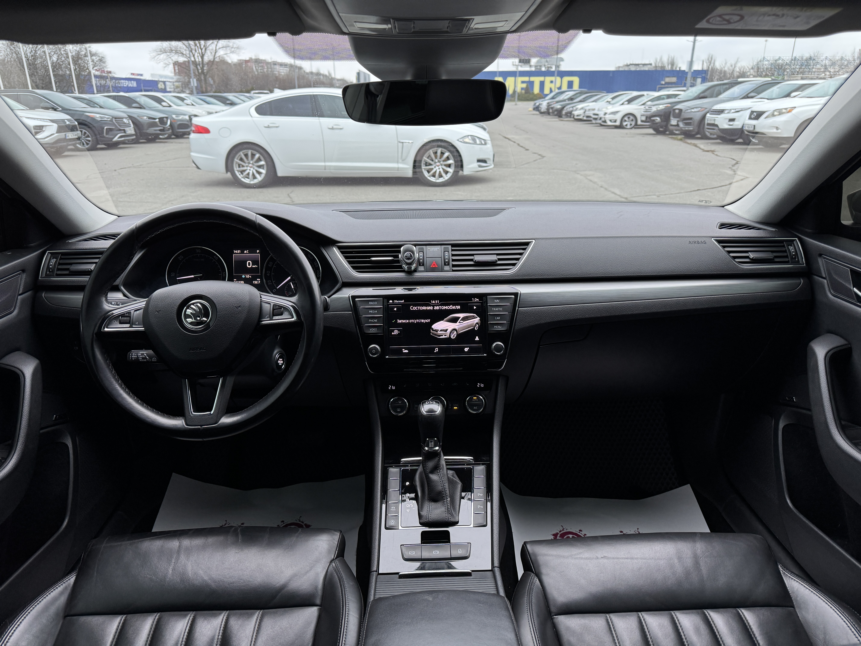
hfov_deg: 71.6
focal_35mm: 24
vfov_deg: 56.8
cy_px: 323
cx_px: 430
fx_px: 597
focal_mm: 6.76
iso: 160
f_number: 1.78
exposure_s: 1/49
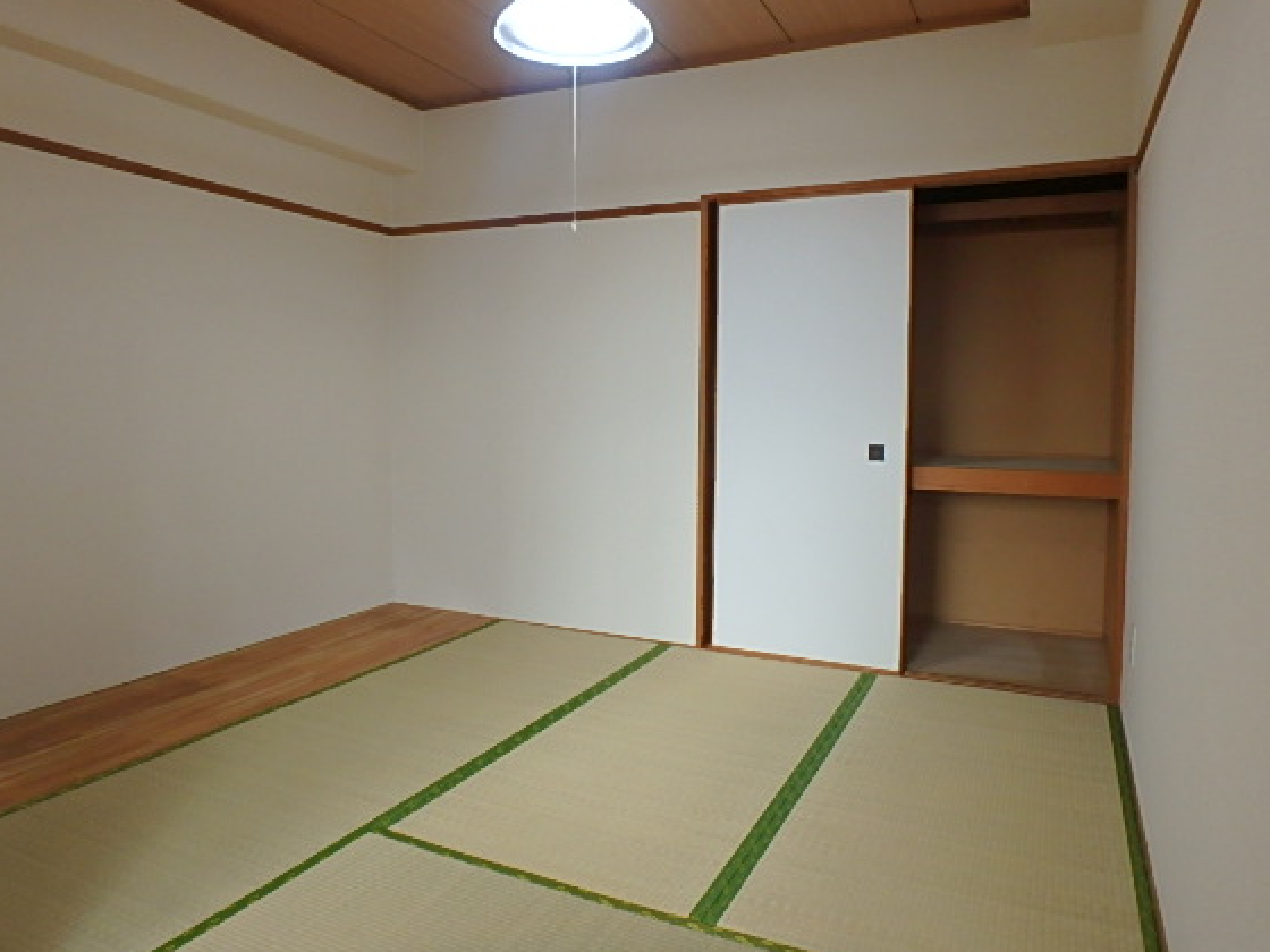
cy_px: 460
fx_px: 881
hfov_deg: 71.6
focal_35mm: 24
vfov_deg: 56.8
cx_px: 628
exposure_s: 1/60
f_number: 3.5
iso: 200
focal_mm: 3.7
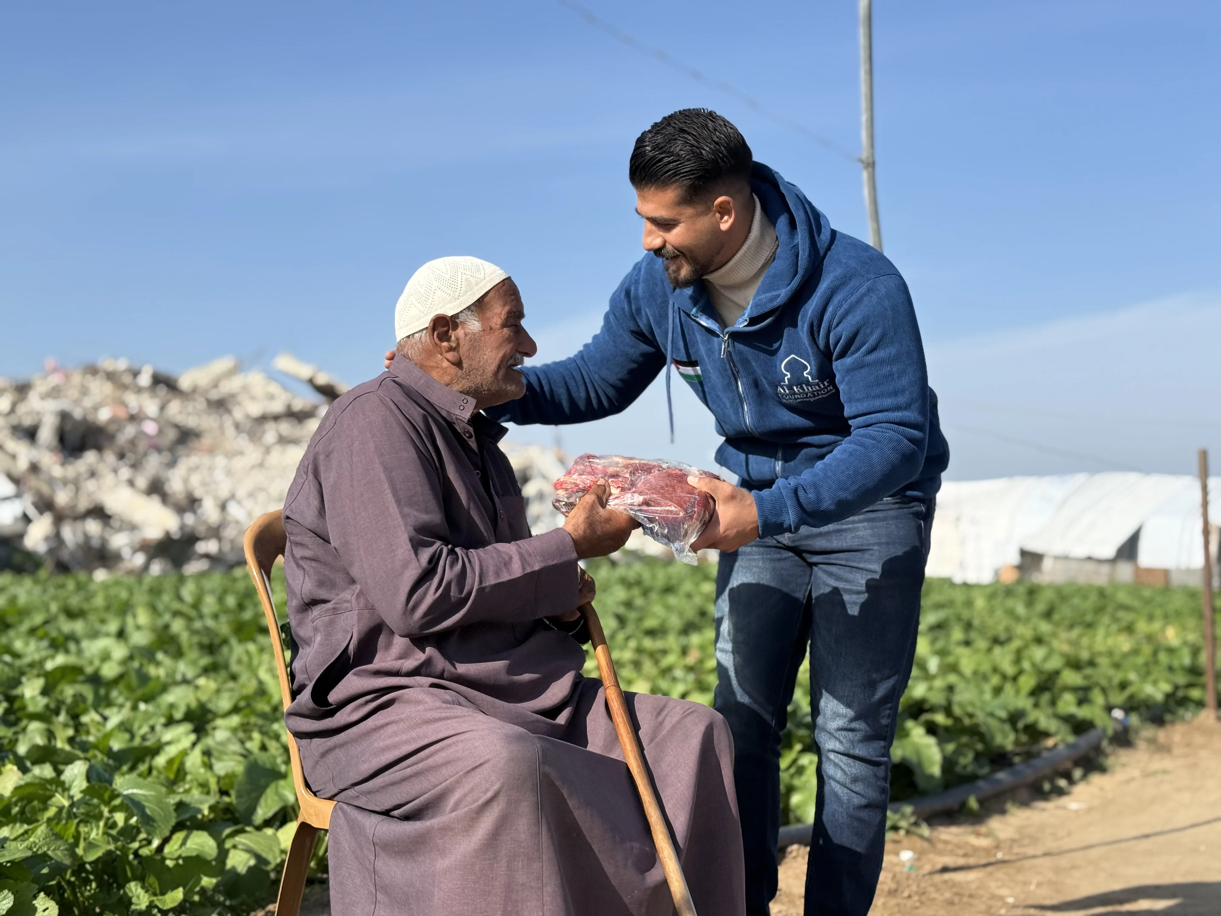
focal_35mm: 48
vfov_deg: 30.3
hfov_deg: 39.7
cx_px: 610
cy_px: 458
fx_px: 1693
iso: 80
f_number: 1.78
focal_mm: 6.76
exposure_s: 1/5208
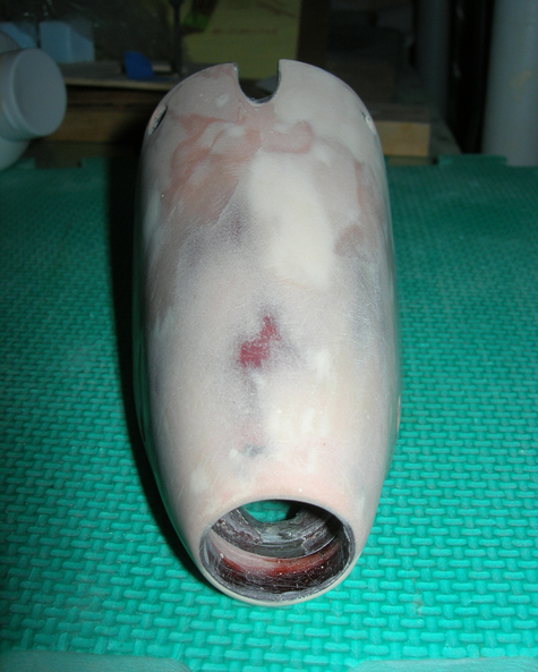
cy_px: 351
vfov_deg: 45.8
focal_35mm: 40
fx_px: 796
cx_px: 271
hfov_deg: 37.4
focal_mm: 7.8
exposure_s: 1/60.1
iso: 64
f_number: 4.8
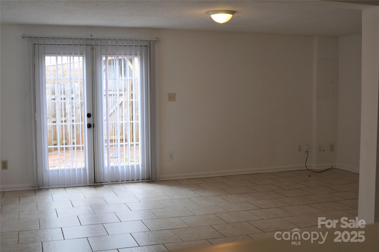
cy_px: 126
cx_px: 190
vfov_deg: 31.8
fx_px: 442
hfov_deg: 46.5
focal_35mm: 42
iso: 200
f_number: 3.5
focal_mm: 28
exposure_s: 1/50
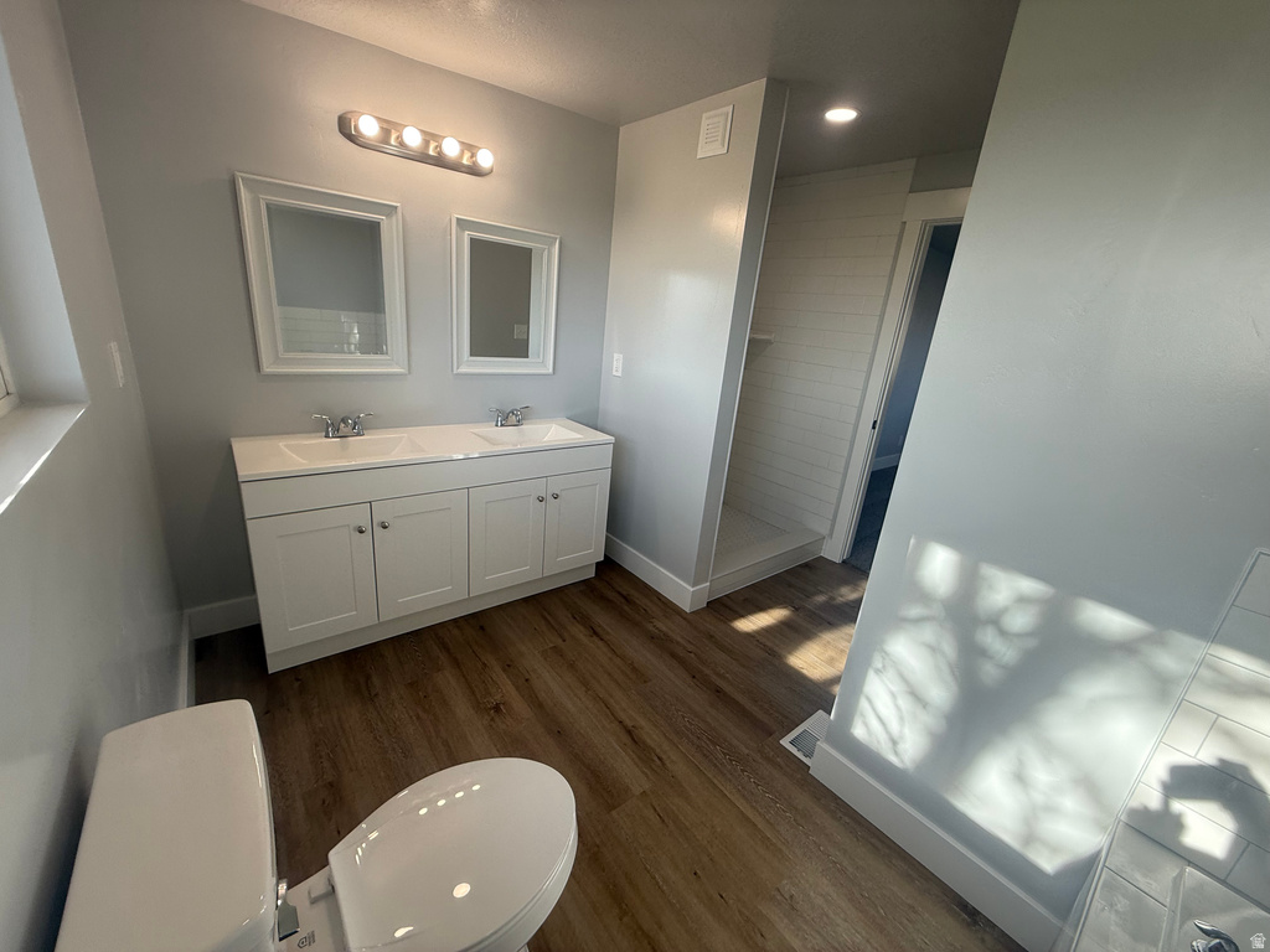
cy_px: 476
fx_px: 514
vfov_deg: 85.7
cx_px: 635
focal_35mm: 14
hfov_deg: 102.1
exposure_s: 1/170
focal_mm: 2.22
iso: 64
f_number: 2.2
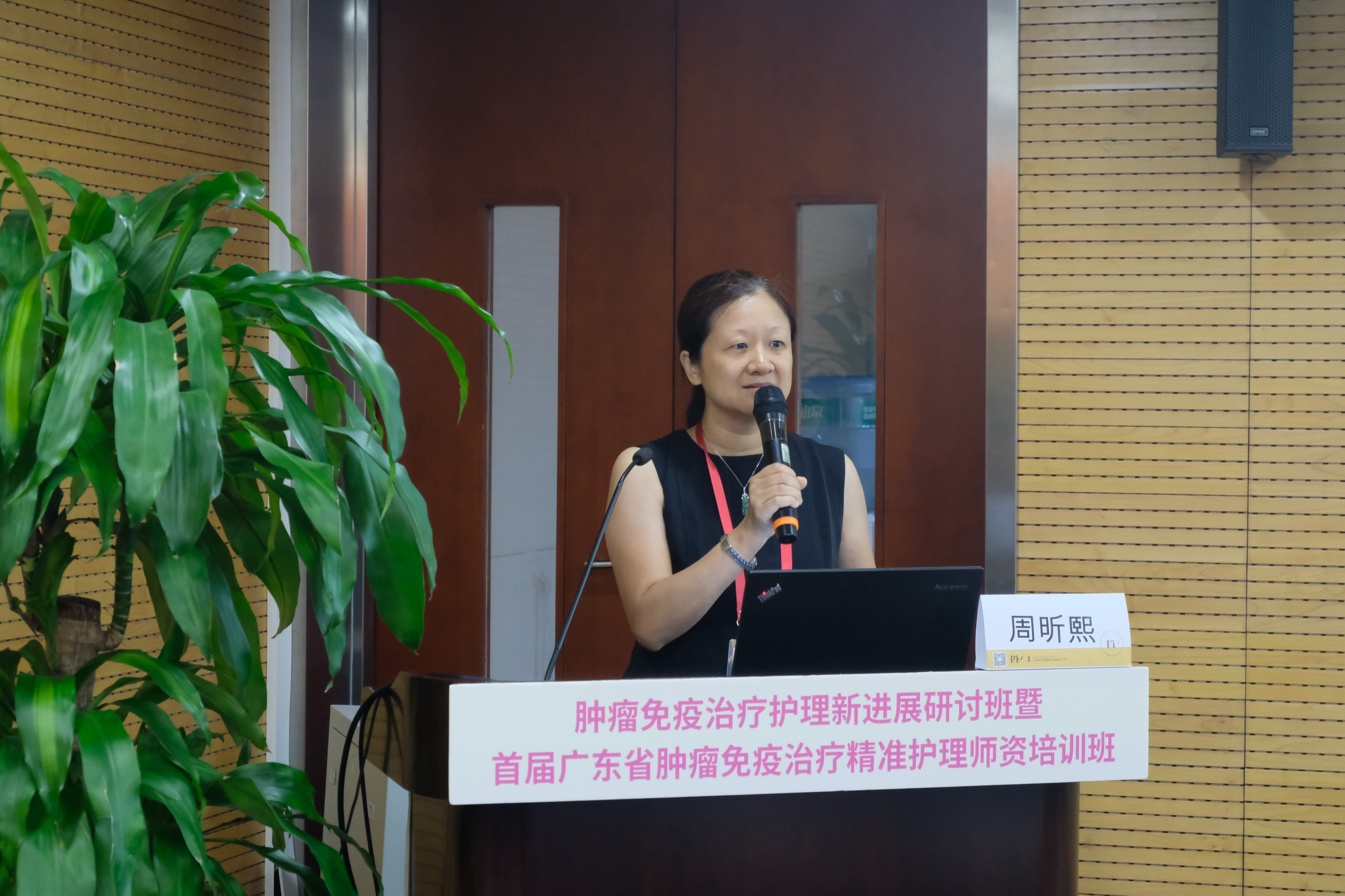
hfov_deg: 30.1
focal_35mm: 67
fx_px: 2503
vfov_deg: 20.3
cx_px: 672
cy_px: 448
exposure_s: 1/20
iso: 3200
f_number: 5.6
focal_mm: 44.5
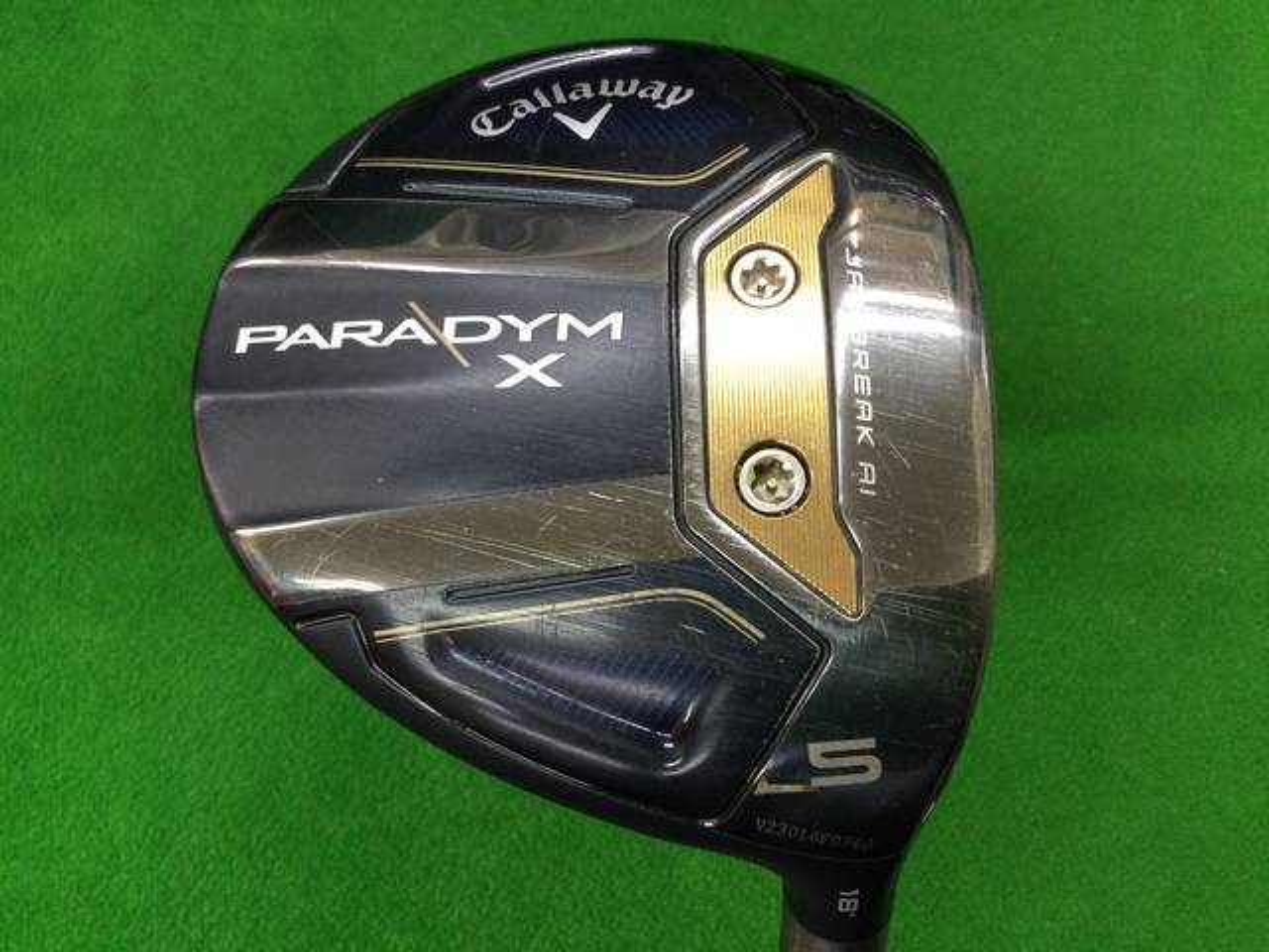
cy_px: 476
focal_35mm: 31
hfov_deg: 58.4
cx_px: 634
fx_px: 1136
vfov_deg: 45.4
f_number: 2.4
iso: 100
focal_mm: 3.3
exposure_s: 1/30
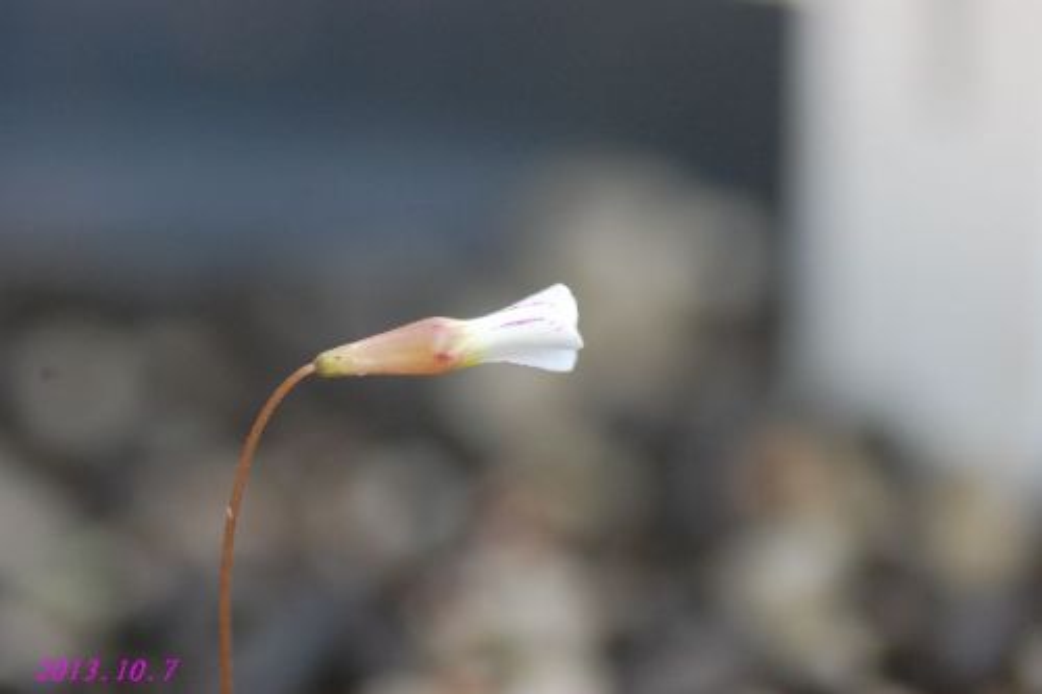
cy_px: 347
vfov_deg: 10.2
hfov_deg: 15.2
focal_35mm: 135
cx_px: 521
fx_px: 3906
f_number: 4.5
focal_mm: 90
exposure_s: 1/250
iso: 400
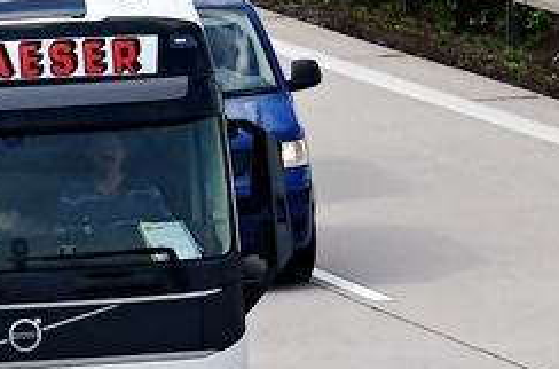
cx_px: -126
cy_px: 289
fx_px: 14110
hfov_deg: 2.3
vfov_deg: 1.5
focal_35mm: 912
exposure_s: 1/1250
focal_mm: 185
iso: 800
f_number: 10
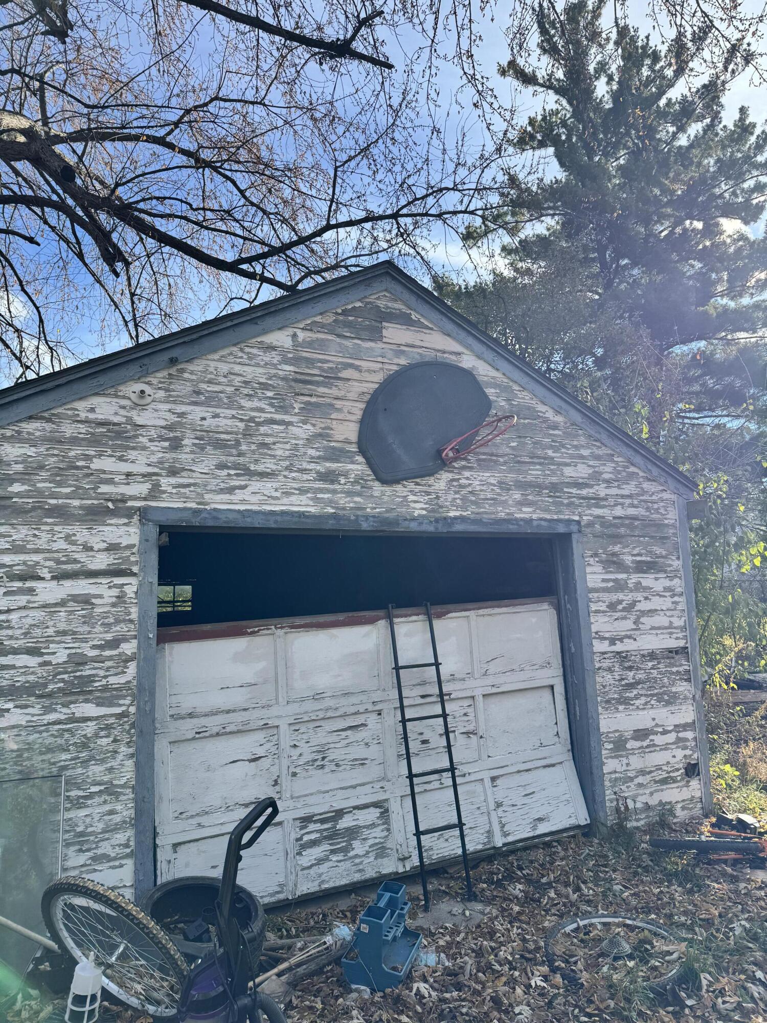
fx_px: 709
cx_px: 384
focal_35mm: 24
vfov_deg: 71.6
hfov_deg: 56.8
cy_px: 512
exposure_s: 1/2331
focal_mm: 6.76
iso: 80
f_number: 1.78
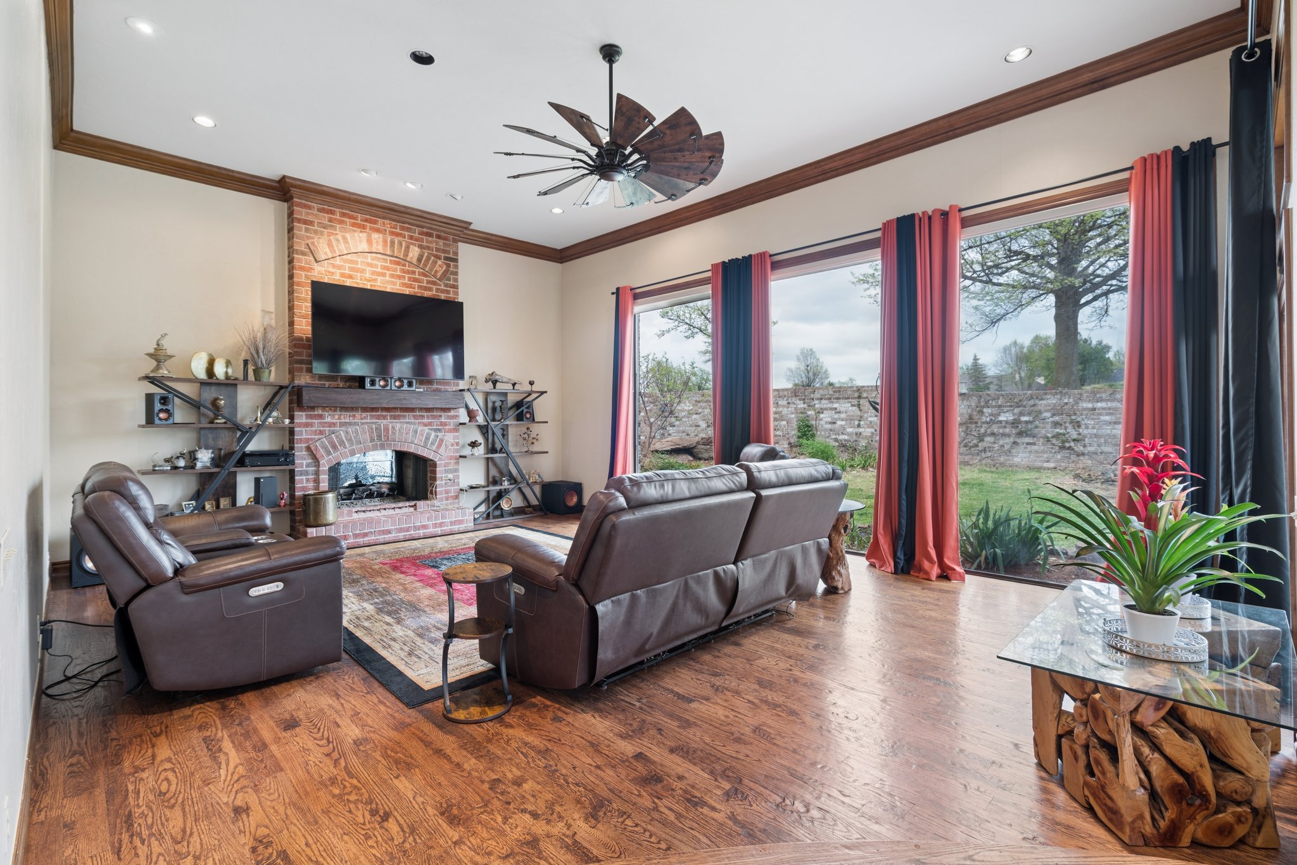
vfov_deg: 73.8
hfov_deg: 96.7
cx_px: 648
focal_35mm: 16
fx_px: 576
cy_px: 432
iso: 200
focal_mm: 16
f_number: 7.1
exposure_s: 1/8
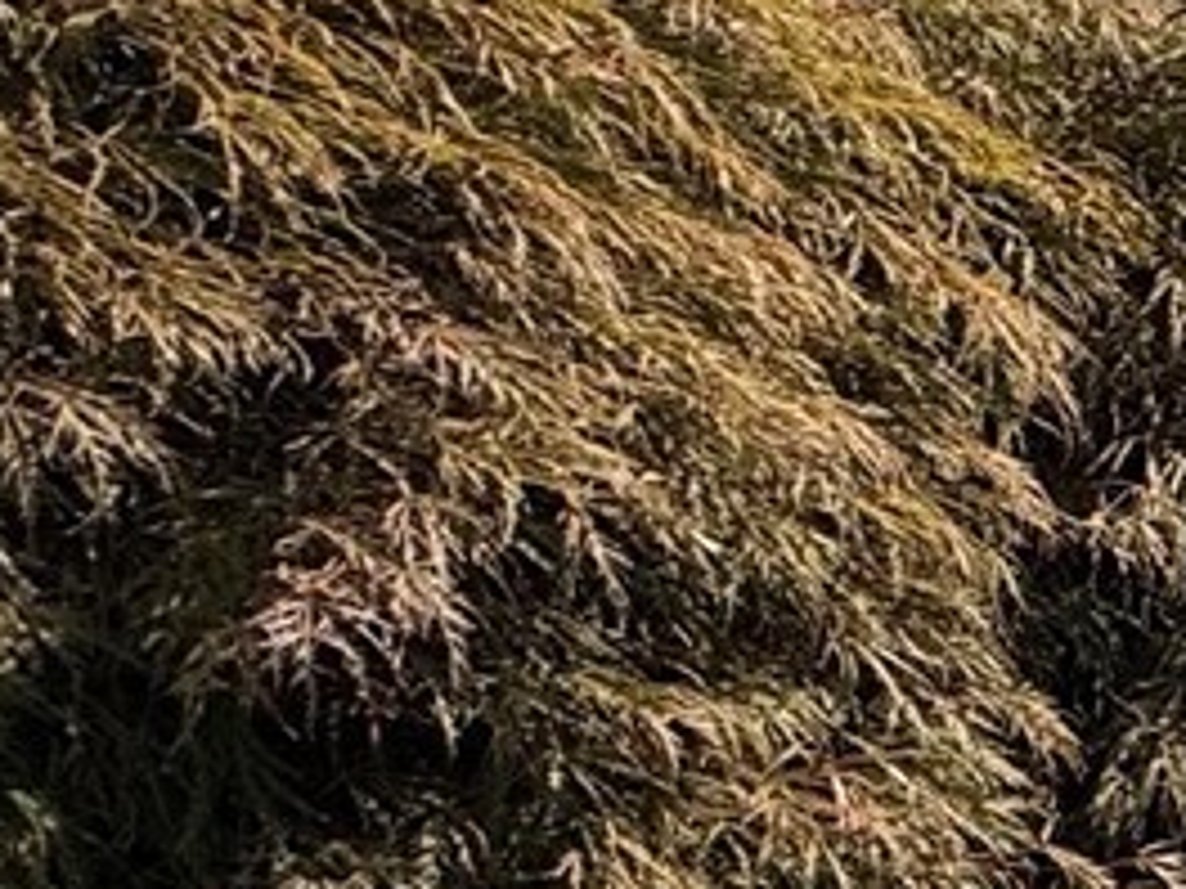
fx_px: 2912
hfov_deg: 12.6
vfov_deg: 17.3
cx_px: 3297
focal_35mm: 85
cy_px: 202
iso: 50
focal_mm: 2.22
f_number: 2.2
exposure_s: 1/2611
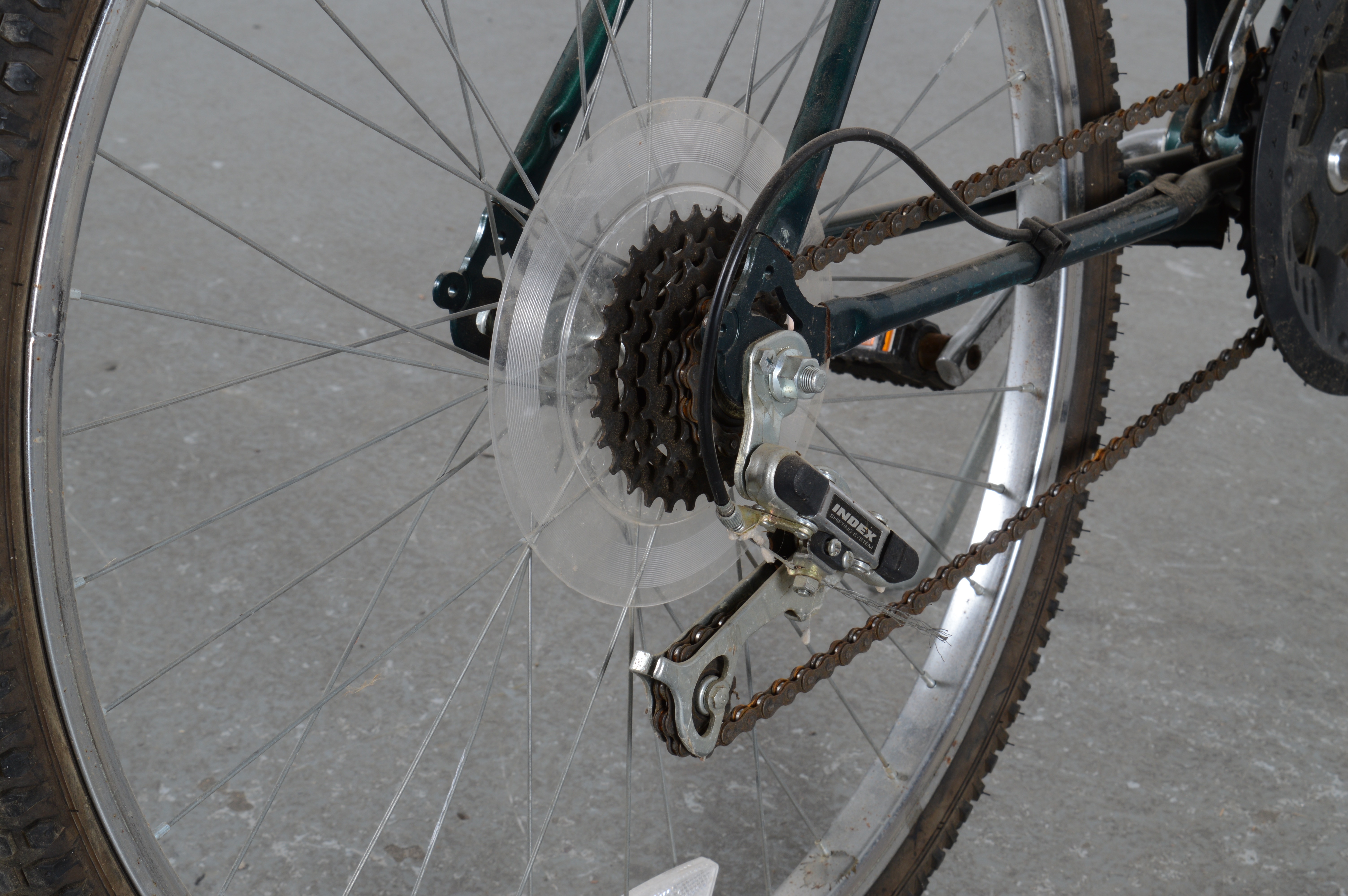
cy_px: 448
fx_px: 2806
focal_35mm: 75
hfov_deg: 27.0
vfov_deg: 18.1
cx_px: 674
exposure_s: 1/125
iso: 100
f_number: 14
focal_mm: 50
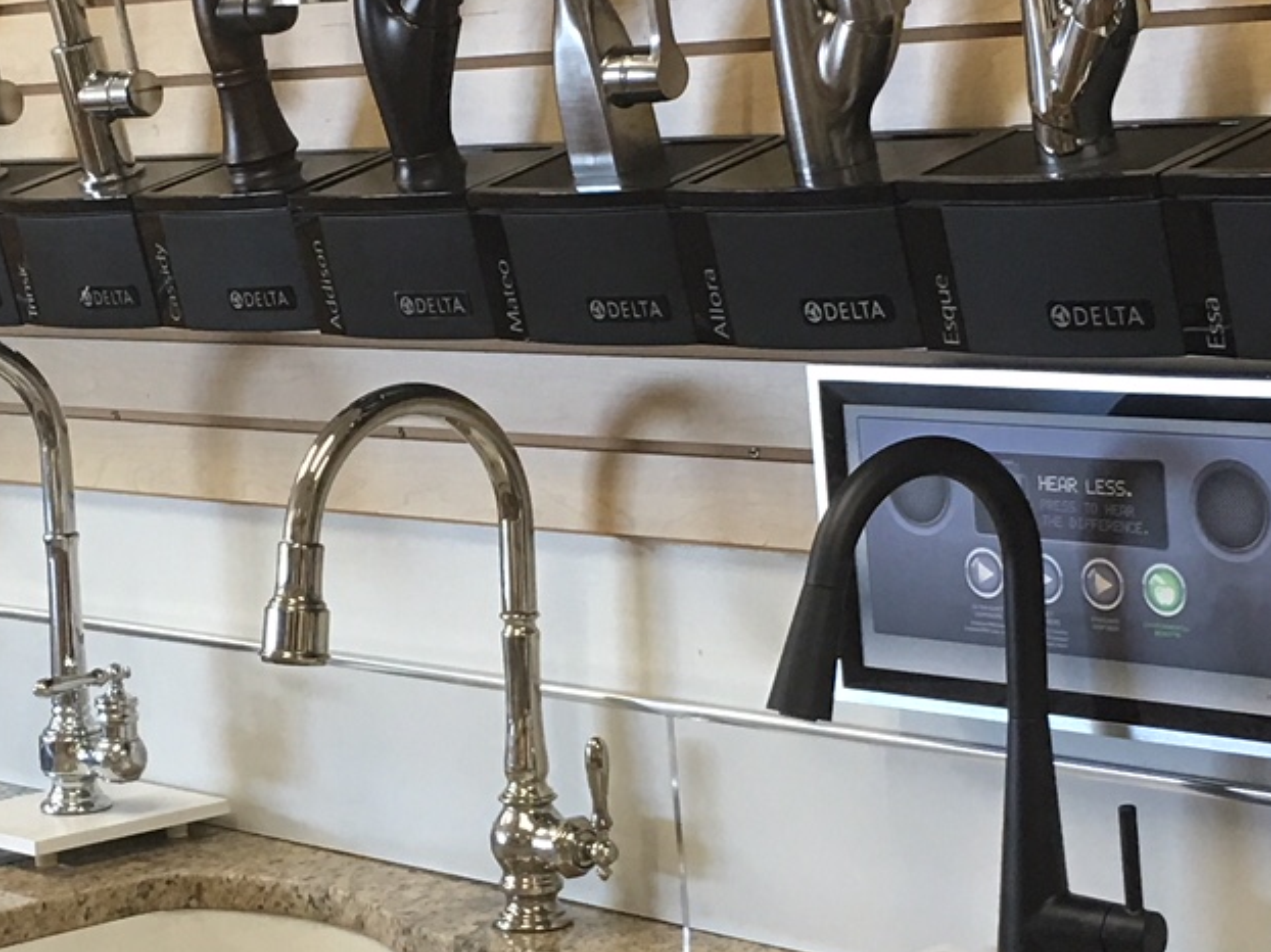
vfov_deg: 15.7
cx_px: 354
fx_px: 3450
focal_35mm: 94
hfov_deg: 20.7
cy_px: 554
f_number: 2.2
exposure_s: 1/15
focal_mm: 4.15
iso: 32
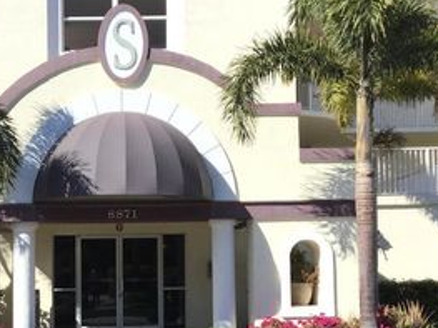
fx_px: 746
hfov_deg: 32.0
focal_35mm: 59
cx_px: 103
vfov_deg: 24.6
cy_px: 241
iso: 25
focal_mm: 3.3
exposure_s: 1/1314
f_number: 2.4
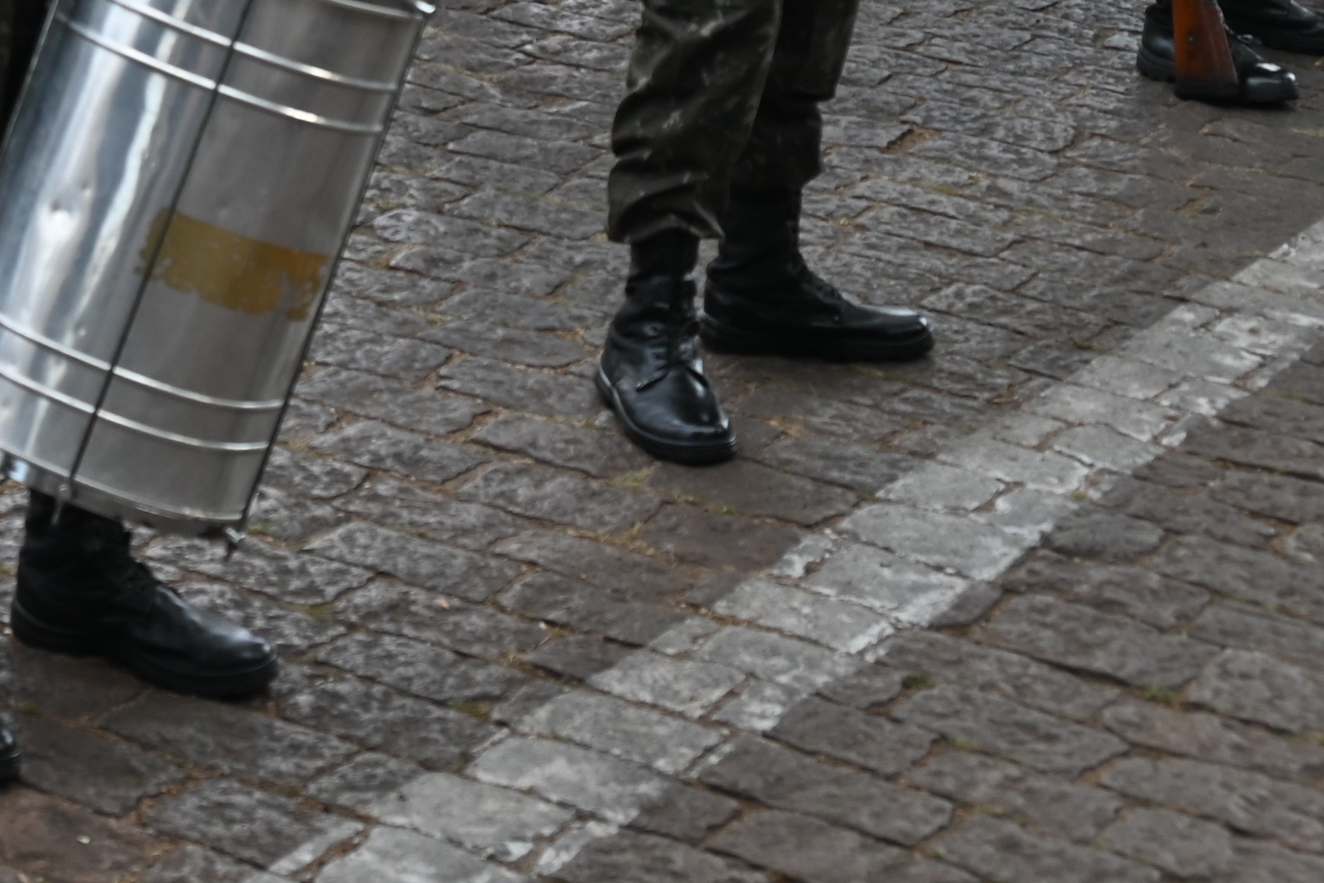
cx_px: -167
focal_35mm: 116
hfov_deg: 17.0
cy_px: -520
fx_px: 4266
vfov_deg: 11.3
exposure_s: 1/250
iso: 200
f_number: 5
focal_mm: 34
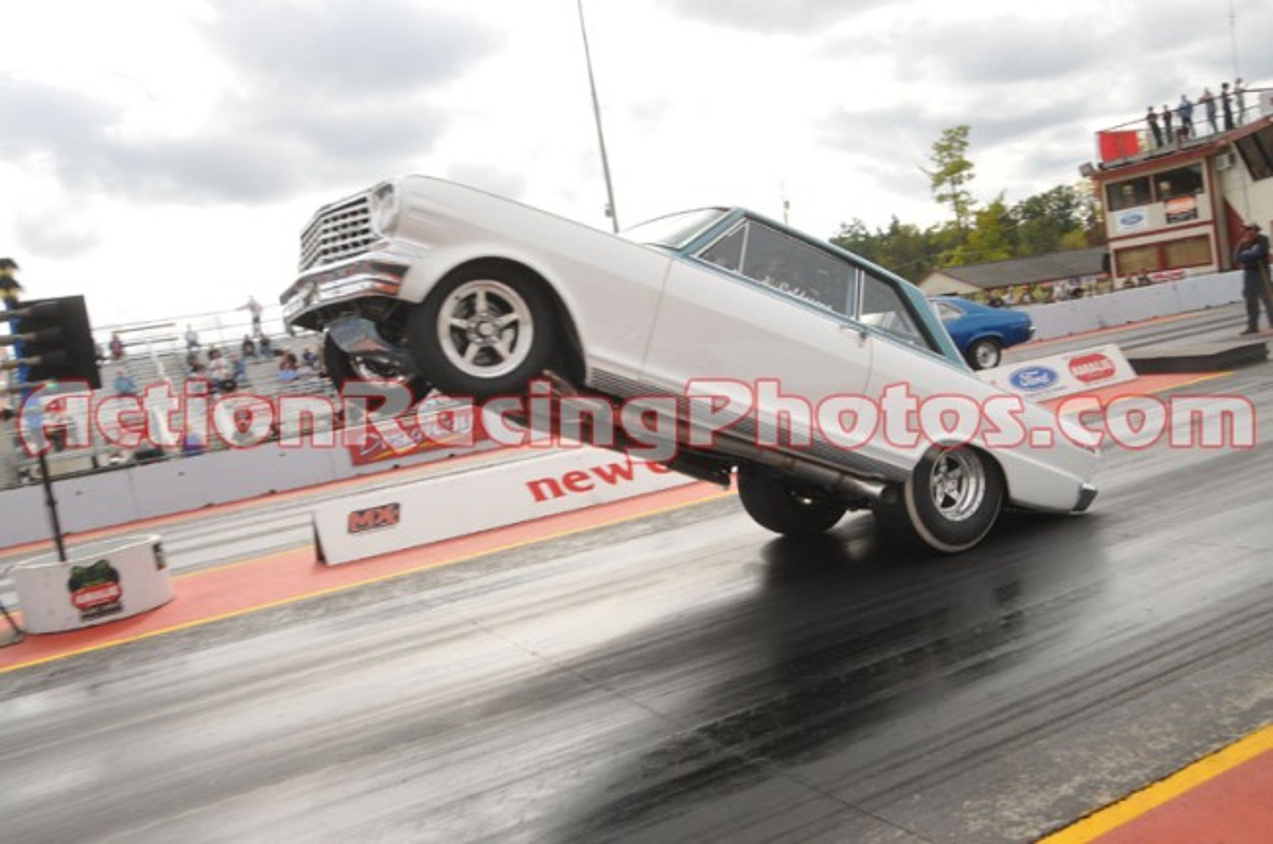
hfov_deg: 48.0
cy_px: 422
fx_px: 1430
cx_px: 636
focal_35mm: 40
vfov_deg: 32.9
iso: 200
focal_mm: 27
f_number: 7.1
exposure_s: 1/400
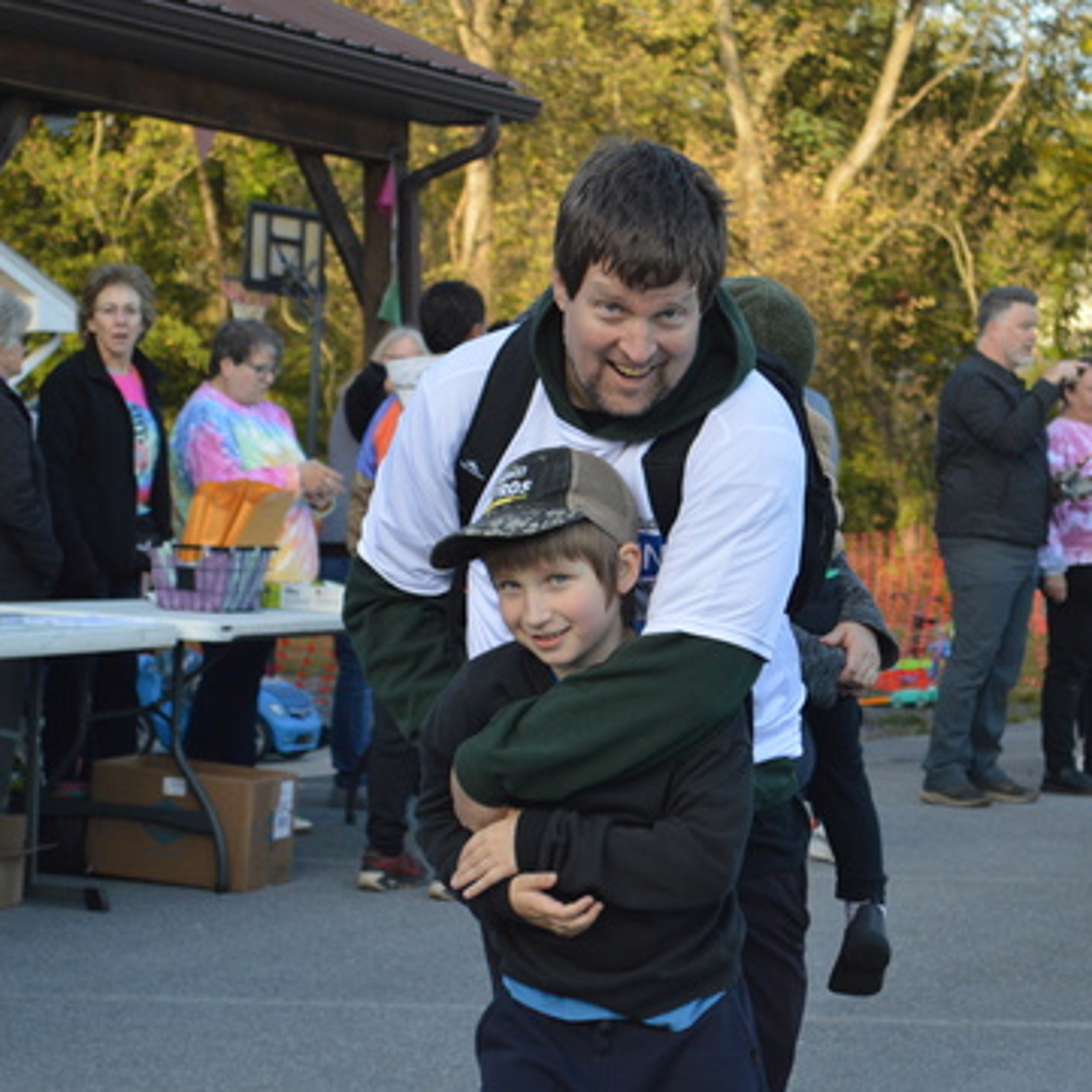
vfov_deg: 16.3
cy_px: 541
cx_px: 578
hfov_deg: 16.3
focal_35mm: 107
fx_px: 3806
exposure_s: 1/500
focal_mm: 55
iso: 900
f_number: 5.6
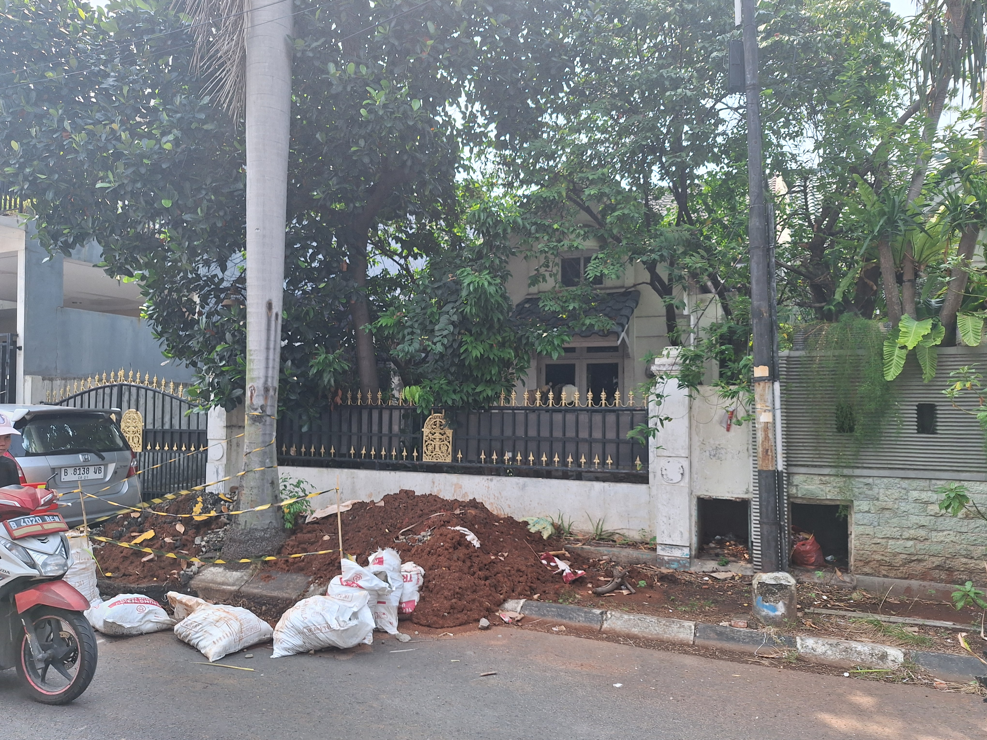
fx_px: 656
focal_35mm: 23
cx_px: 494
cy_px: 370
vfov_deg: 58.9
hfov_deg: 73.9
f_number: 1.8
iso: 40
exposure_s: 1/781
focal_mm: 5.54
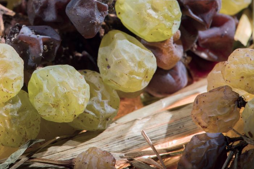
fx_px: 1354
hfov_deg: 10.7
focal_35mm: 192
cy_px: 20
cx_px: 69
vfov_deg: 7.1
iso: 400
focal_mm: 105
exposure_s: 1/250
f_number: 16
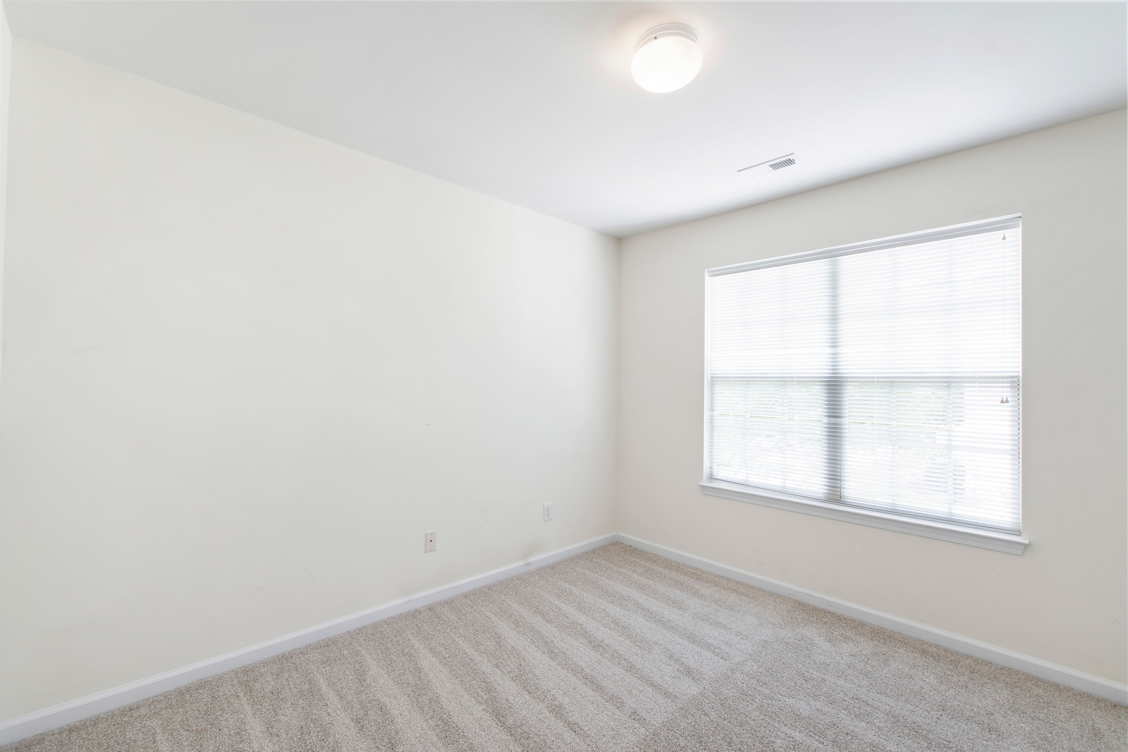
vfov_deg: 77.3
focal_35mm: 15
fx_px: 470
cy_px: 376
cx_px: 564
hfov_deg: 100.4
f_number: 8
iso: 100
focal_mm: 10
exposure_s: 1/1.67
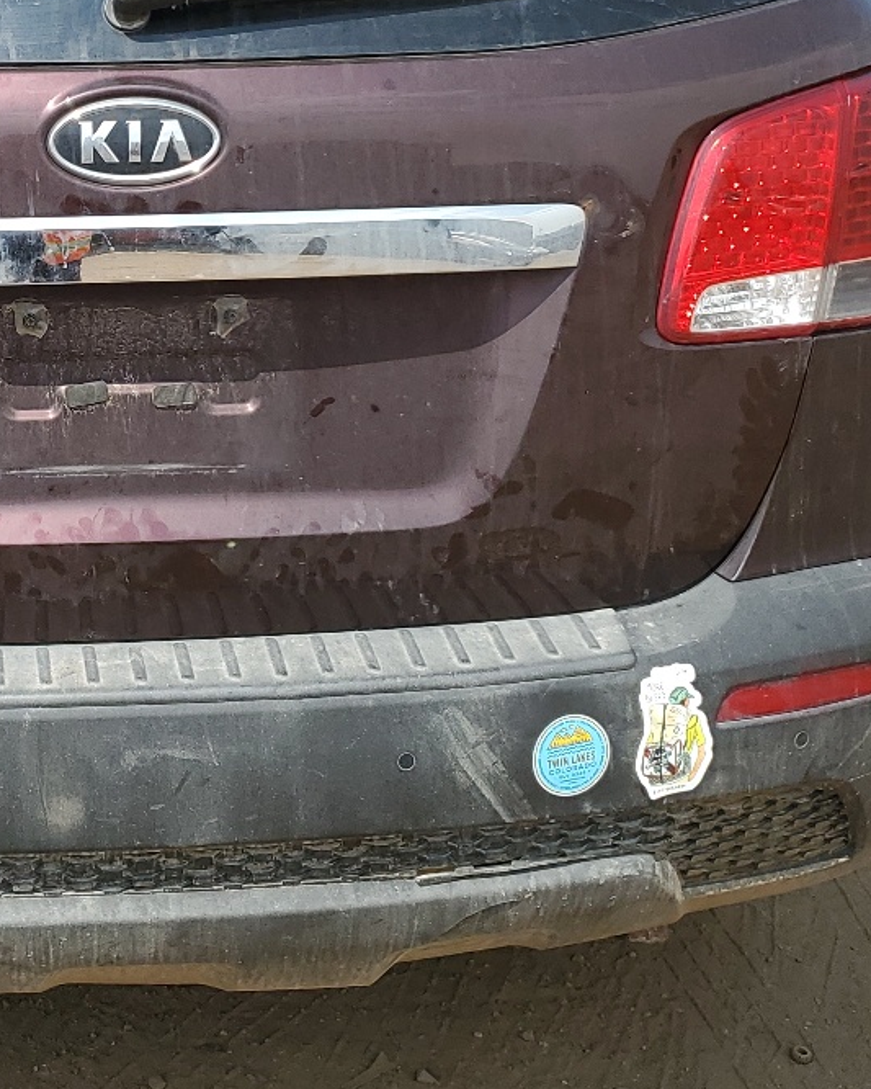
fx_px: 1965
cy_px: 332
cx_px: 113
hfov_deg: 24.4
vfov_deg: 30.6
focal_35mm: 61
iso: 50
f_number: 1.5
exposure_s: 1/2500
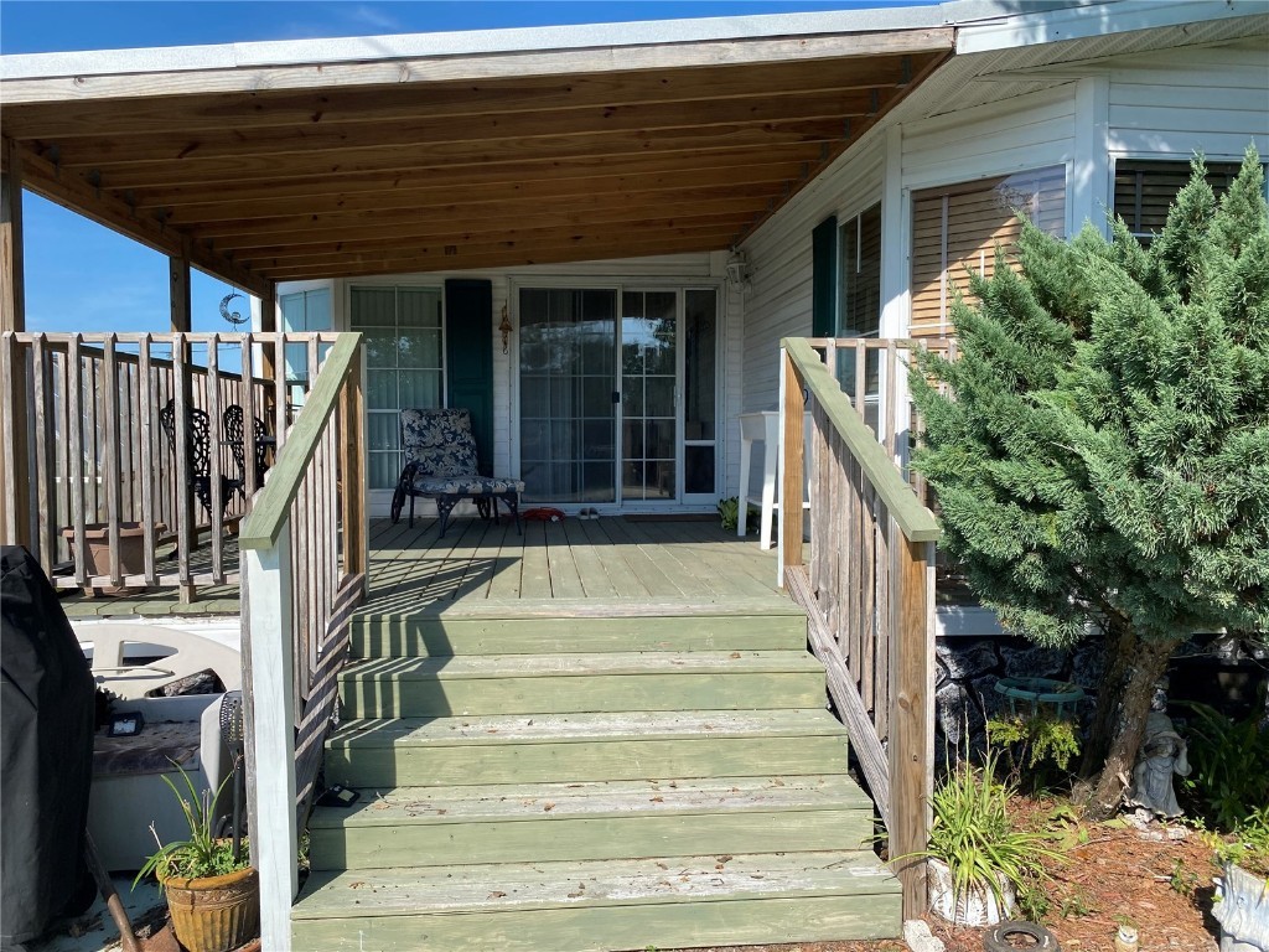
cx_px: 634
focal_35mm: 26
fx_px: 953
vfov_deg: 53.1
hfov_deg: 67.3
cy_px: 476
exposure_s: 1/2141
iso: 32
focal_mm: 4.25
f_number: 1.8
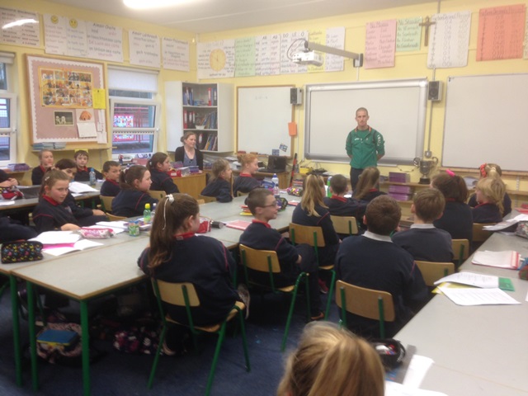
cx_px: 264
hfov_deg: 55.4
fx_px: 503
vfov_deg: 42.9
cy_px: 198
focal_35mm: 33
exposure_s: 1/20
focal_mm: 4.12
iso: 64
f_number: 2.4
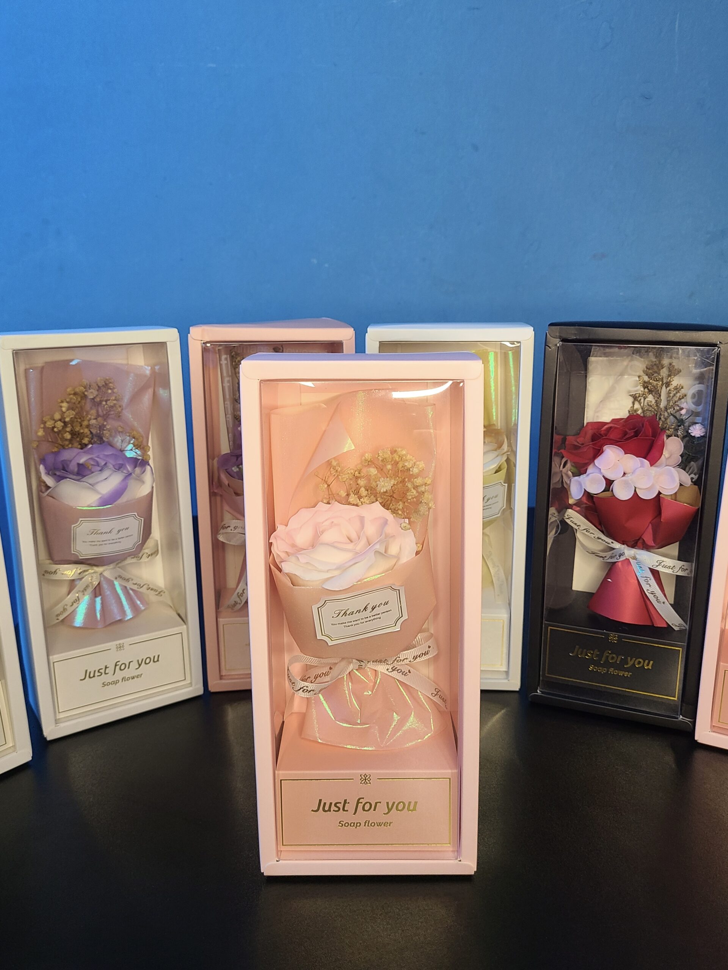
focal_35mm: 26
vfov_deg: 67.3
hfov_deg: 53.1
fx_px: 729
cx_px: 364
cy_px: 485
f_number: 1.8
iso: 200
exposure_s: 1/40
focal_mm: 5.4
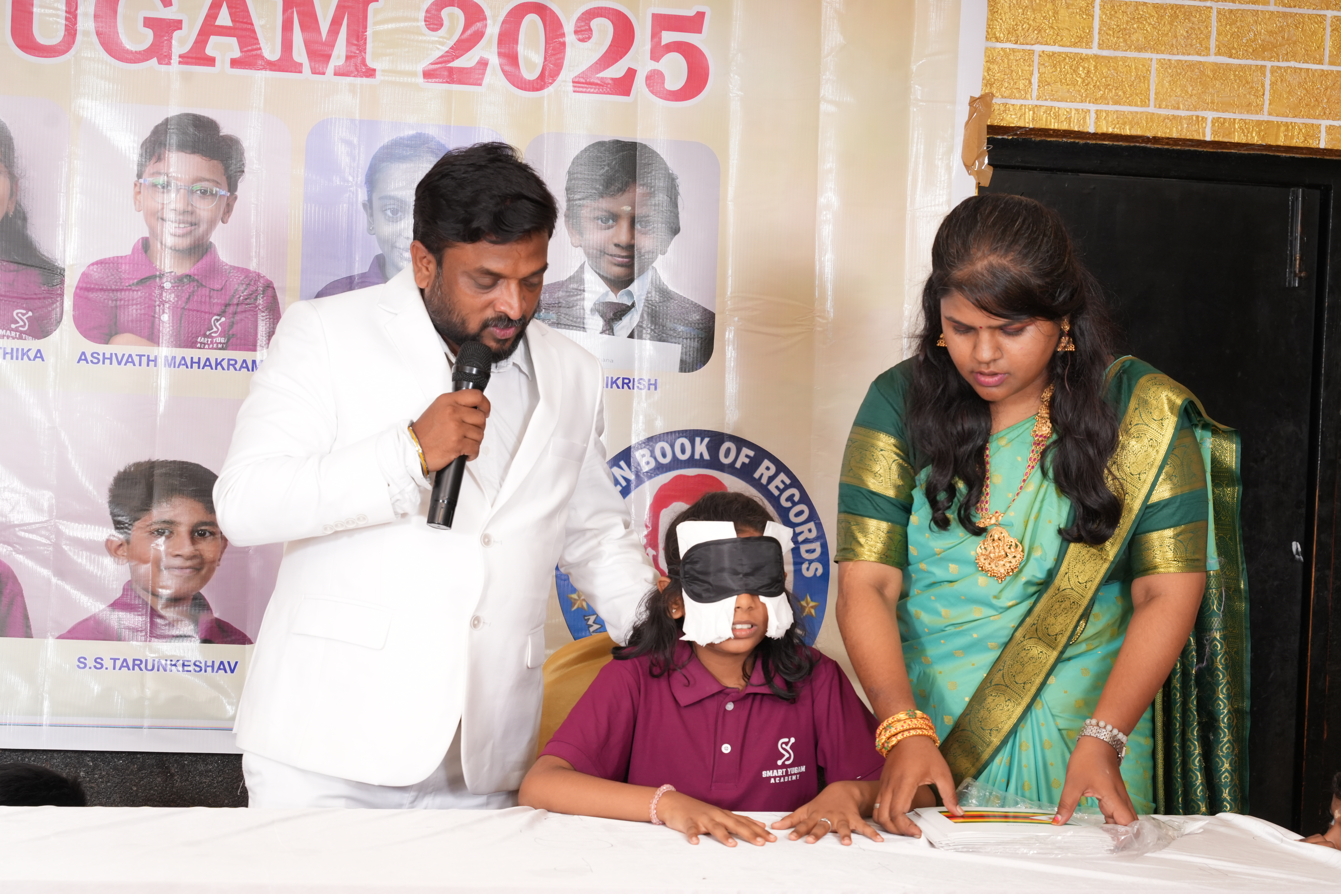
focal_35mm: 62
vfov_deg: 22.0
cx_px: 698
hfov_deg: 32.5
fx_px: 2300
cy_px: 473
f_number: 7.1
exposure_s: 1/160
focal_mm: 56.7
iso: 800
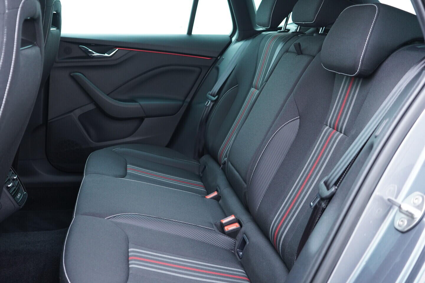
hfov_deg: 53.1
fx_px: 425
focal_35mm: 36
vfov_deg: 36.9
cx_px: 212
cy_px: 142
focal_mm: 24
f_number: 2.8
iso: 640
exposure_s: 1/40
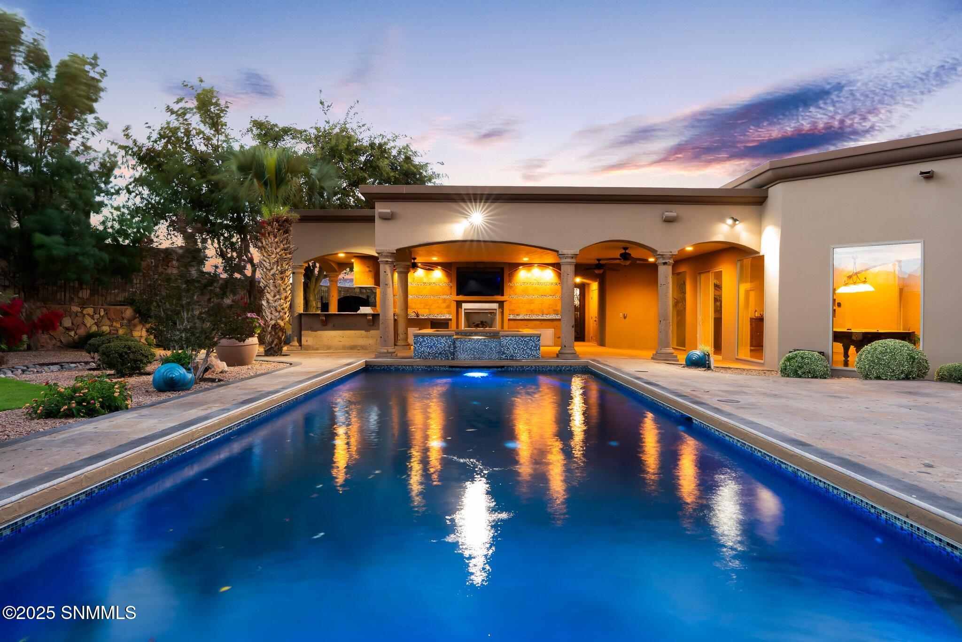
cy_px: 321
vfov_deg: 55.1
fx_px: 615
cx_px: 481
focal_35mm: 23
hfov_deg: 76.1
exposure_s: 2.5
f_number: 9
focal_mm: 23
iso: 320
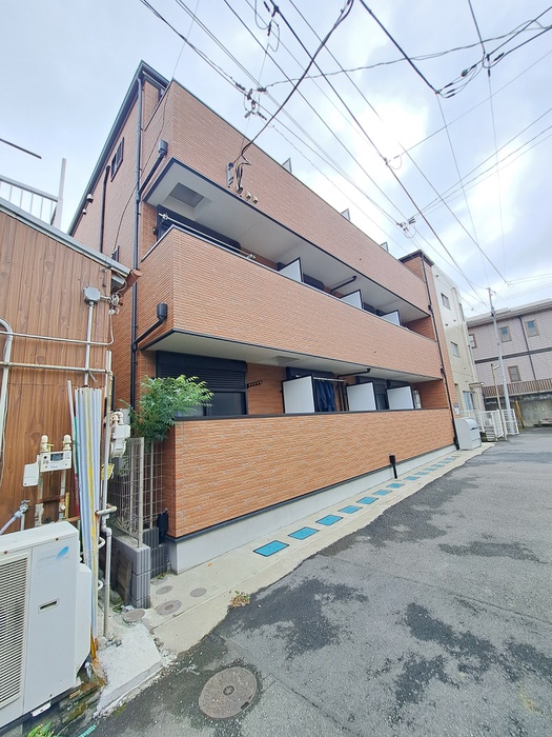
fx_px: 276
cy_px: 368
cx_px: 276
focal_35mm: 13
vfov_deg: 106.2
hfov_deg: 89.9
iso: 50
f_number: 2.2
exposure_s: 1/402
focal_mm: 1.74
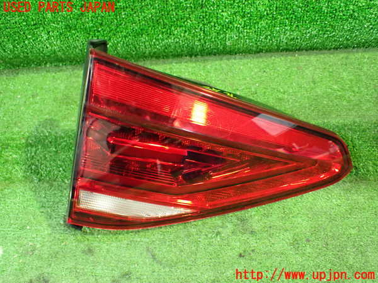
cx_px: 189
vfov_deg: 46.8
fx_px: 328
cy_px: 142
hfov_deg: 60.0
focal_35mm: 30
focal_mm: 5.4
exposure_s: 1/30
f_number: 2.3
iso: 1000
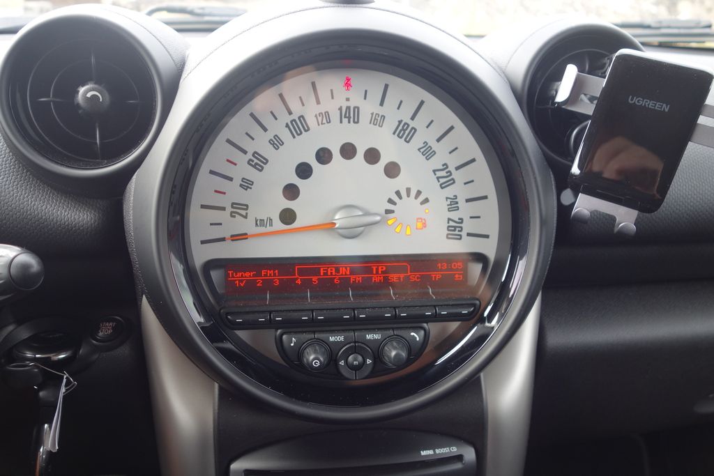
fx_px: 555
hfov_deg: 65.5
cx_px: 357
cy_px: 238
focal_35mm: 28
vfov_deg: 46.4
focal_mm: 10.4
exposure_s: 1/100
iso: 125
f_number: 2.5
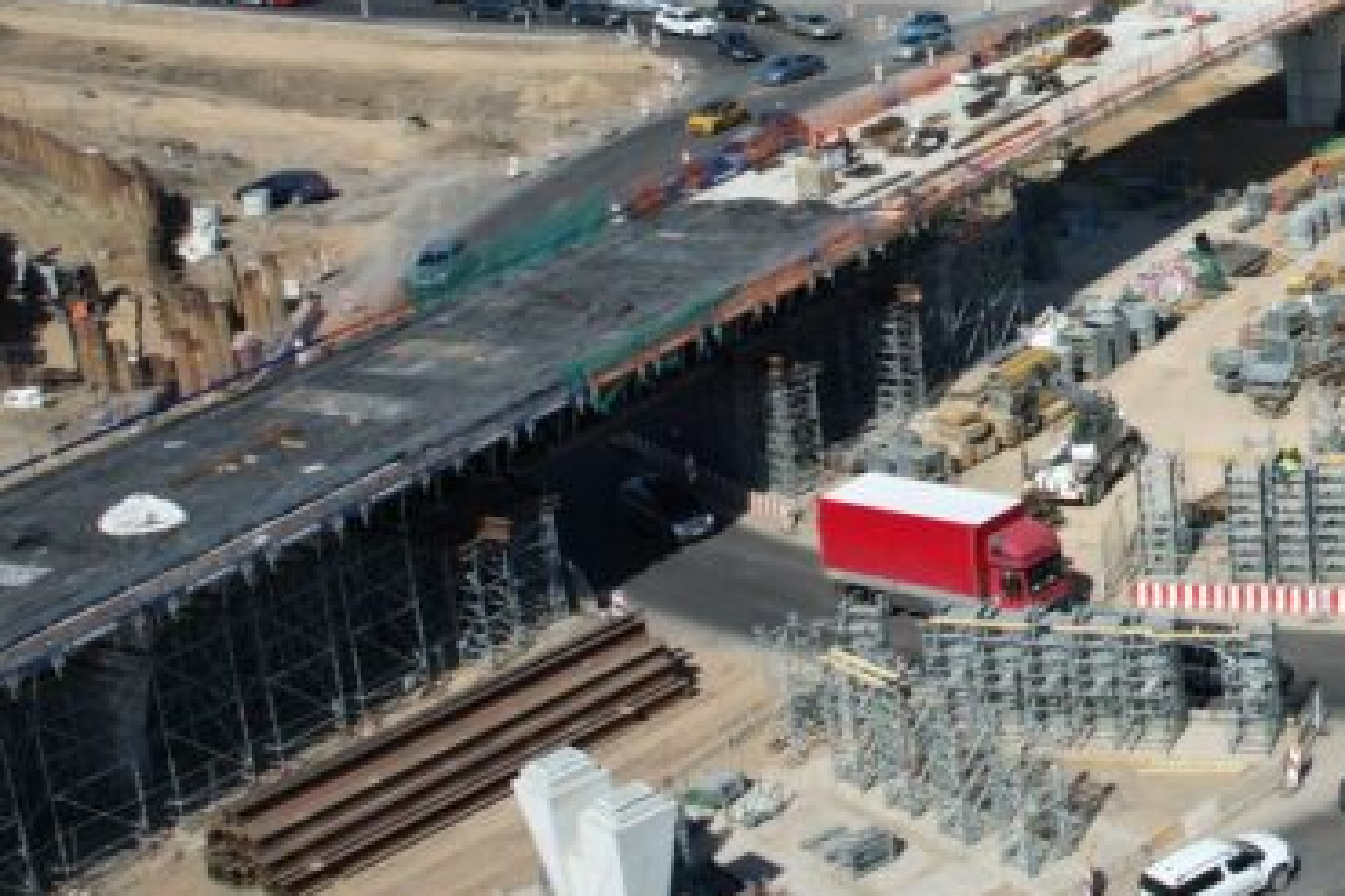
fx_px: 2279
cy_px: 148
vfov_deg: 21.9
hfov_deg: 27.0
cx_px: 1797
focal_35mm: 61
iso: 110
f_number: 2.8
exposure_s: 1/2500
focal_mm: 8.38
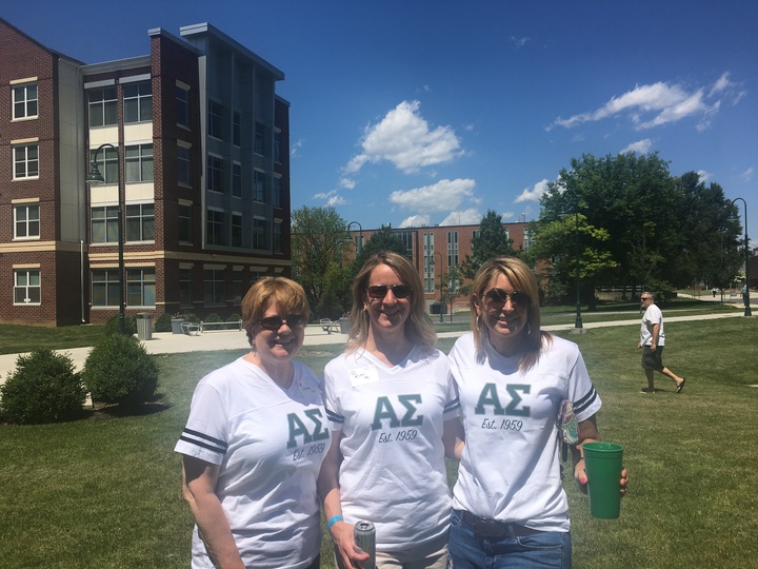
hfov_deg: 61.7
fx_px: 635
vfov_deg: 48.2
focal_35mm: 29
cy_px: 284
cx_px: 379
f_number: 2.2
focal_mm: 4.15
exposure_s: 1/2959
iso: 25
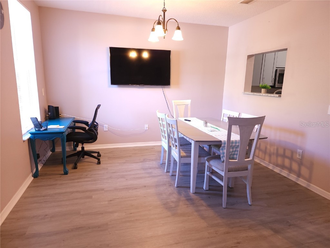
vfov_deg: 58.9
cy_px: 124
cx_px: 165
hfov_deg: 73.9
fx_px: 219
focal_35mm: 23
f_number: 1.8
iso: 100
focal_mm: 6.4
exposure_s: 1/15
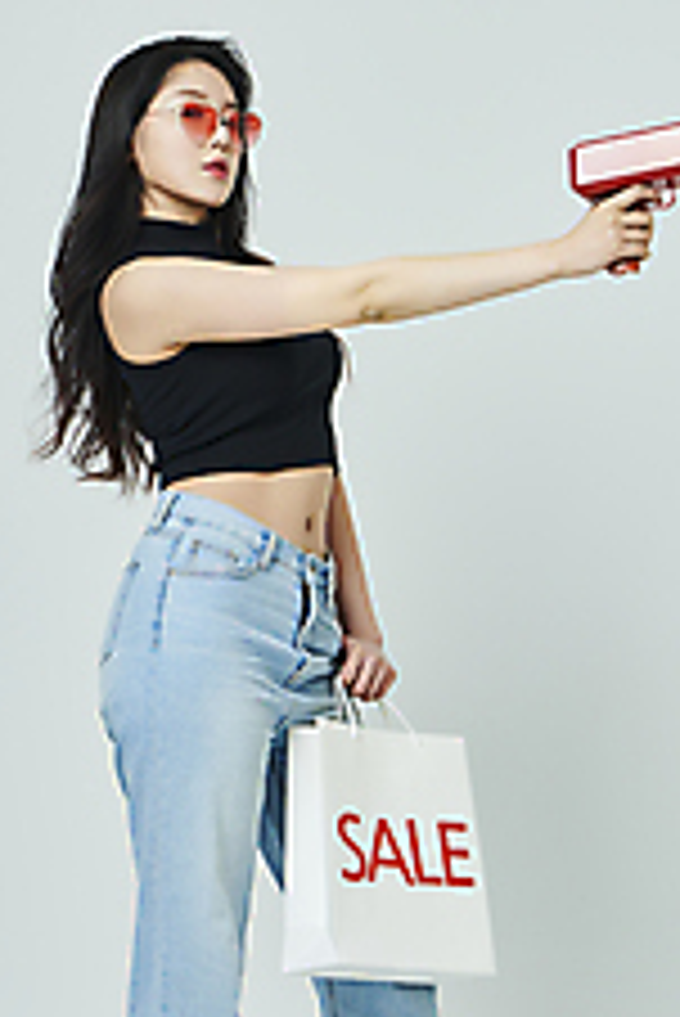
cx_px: 394
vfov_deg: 16.5
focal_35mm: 124
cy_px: 531
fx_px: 3508
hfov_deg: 11.1
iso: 100
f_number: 11
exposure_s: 1/125
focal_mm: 70
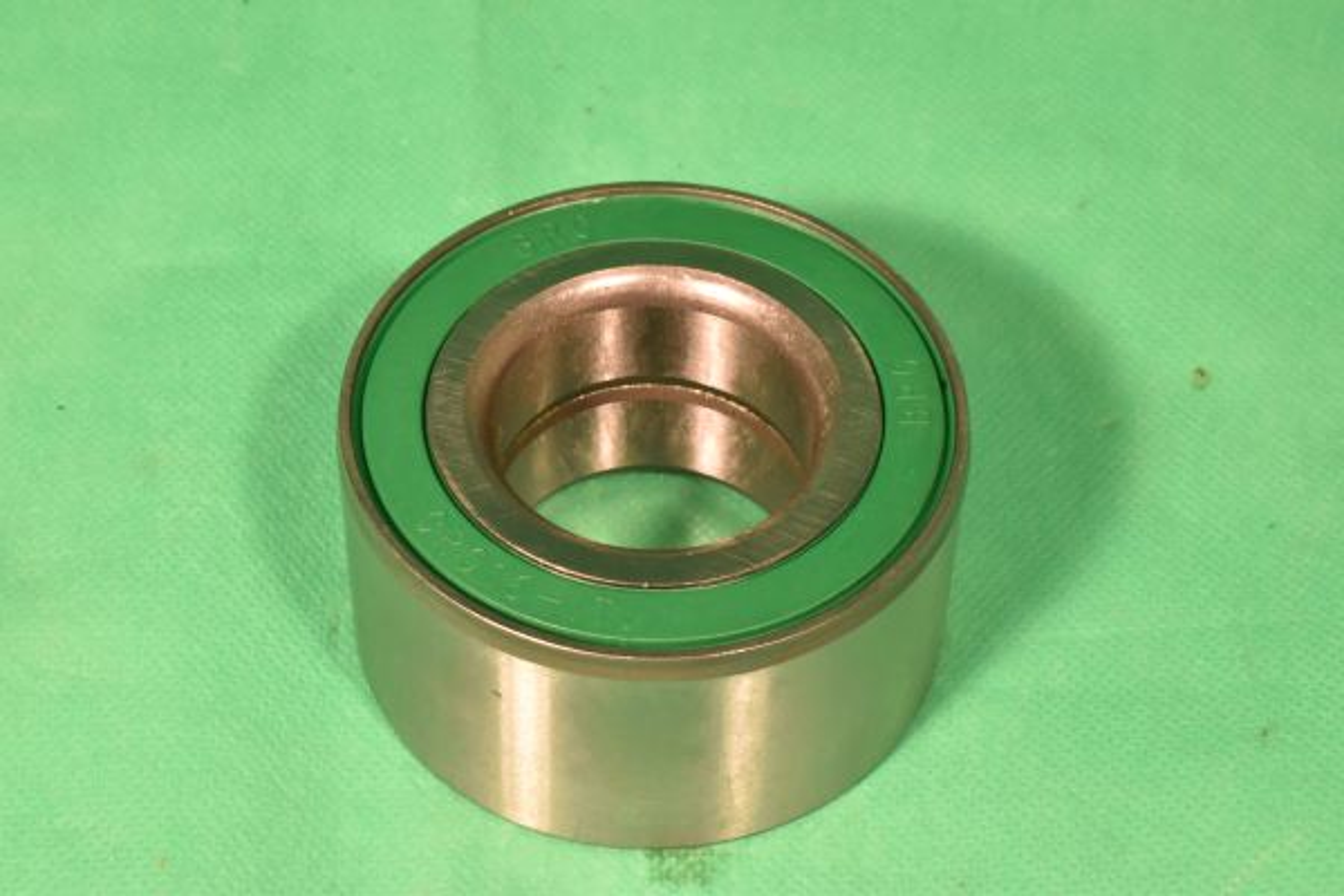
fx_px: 3080
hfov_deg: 24.6
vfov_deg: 16.6
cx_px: 672
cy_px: 448
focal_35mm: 82
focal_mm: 55
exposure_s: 1/100
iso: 3600
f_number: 20
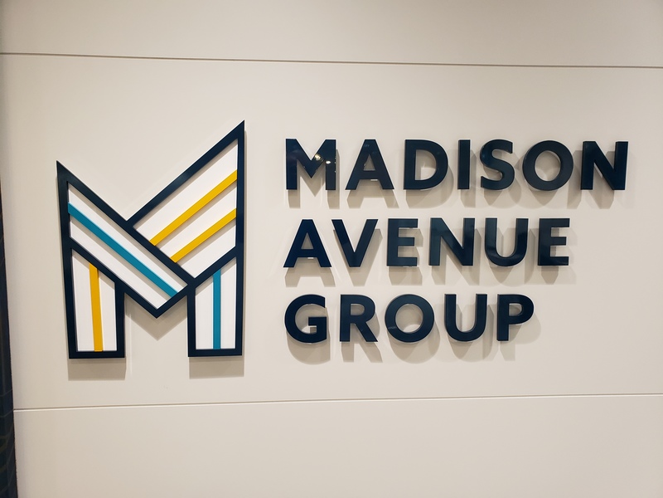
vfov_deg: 53.1
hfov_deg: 67.3
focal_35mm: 26
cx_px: 332
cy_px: 249
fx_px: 498
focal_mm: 4.3
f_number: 2.4
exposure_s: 1/60
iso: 400
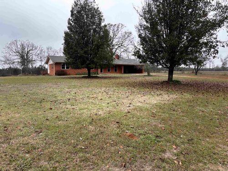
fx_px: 171
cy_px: 86
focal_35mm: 26
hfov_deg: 67.3
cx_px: 114
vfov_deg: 53.1
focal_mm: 5.96
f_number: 1.6
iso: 50
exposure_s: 1/722
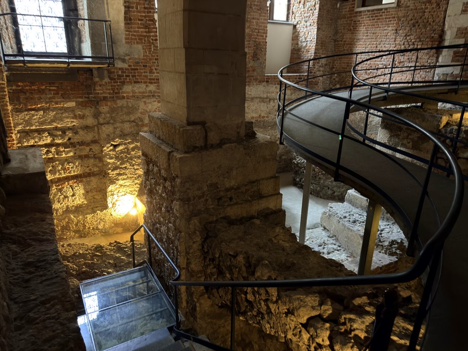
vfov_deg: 56.8
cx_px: 234
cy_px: 176
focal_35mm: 24
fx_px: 324
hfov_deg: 71.6
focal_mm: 6.76
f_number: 1.78
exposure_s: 1/17
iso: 800
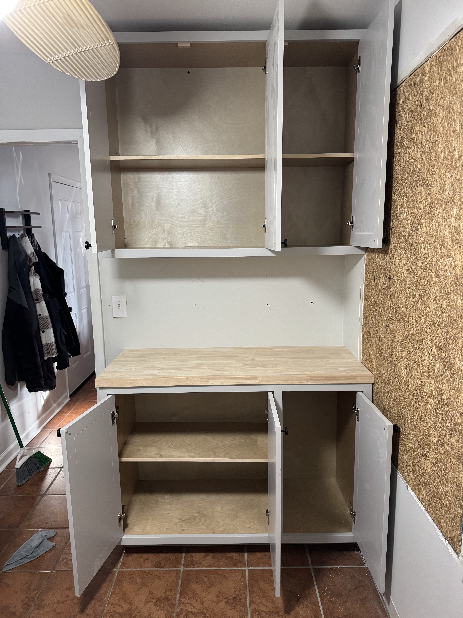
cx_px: 232
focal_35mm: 24
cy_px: 309
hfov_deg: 56.8
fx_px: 428
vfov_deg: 71.6
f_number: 1.78
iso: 500
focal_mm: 6.76
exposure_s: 1/60
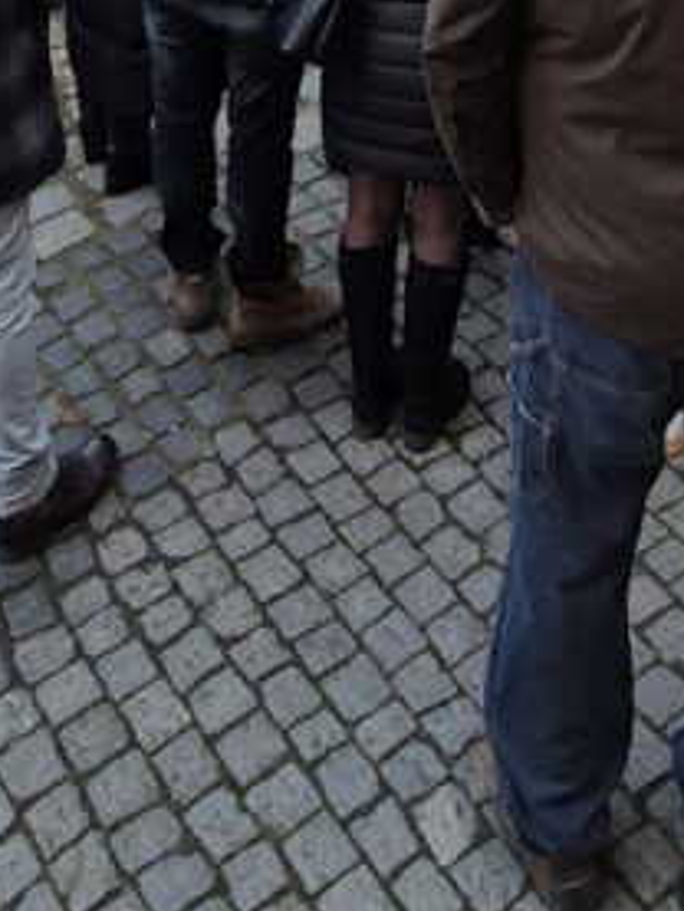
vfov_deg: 29.0
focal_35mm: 48
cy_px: -372
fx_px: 1264
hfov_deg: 30.2
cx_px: 404
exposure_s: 1/139
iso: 50
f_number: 2.2
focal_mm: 2.2
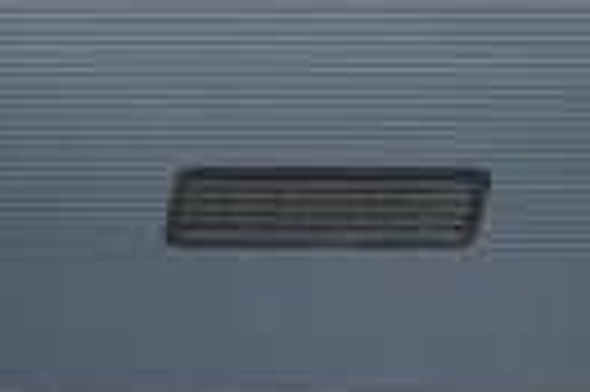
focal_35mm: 122
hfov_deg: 13.9
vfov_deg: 11.2
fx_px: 1997
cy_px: 297
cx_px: -626
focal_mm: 6.86
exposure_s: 1/91
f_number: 1.78
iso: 250
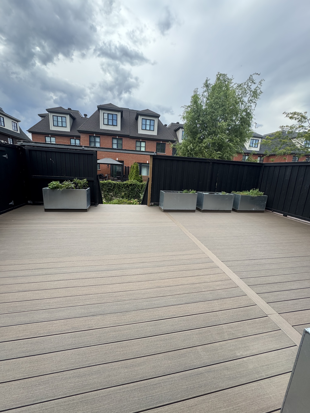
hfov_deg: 85.7
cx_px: 155
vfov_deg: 102.1
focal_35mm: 14
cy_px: 206
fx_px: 167
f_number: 2.2
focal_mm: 2.22
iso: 40
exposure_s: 1/264
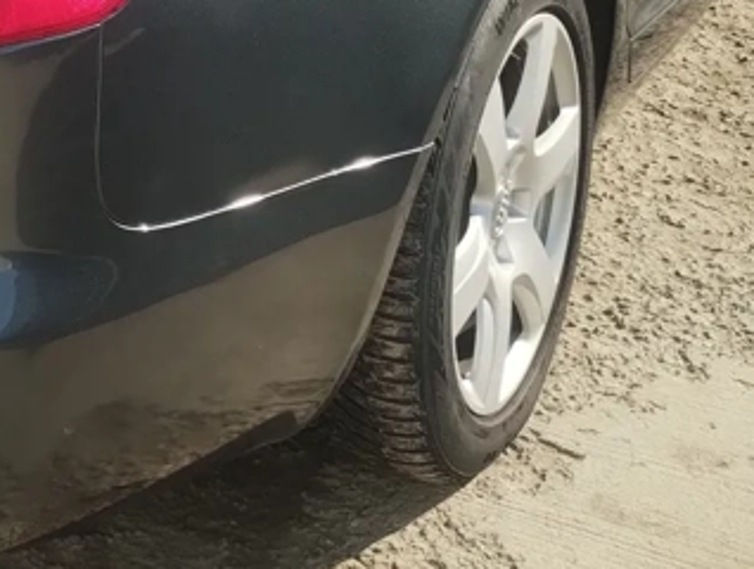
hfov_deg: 21.6
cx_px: 33
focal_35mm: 88
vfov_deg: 16.5
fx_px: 1921
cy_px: -6
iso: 100
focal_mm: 4.27
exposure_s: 1/679
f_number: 1.8
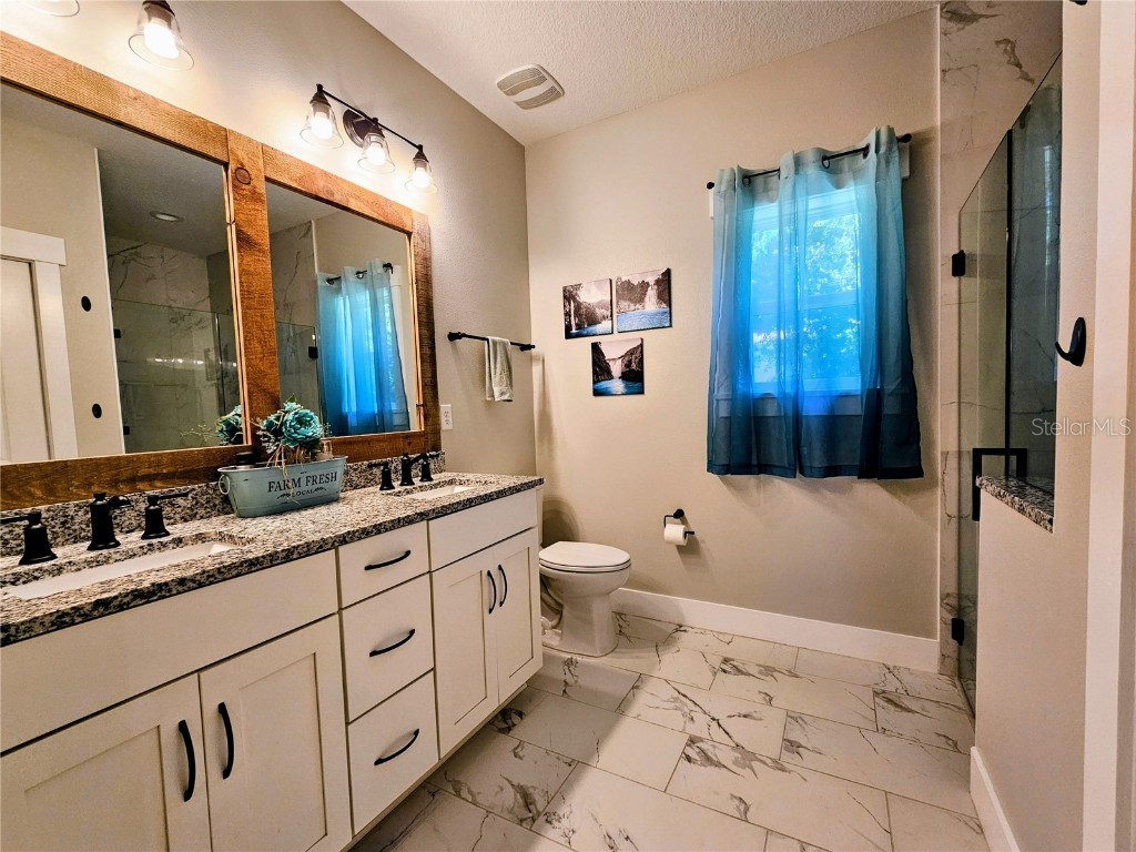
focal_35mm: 13
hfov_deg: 106.2
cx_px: 568
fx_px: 427
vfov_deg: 89.9
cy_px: 426
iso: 80
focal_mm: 2.2
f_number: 2.2
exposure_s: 1/60
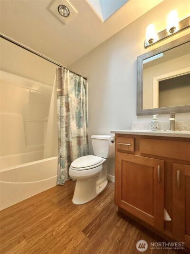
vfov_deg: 102.1
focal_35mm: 14
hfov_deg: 85.7
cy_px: 127
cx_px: 95
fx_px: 102
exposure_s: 1/60
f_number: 2.2
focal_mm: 2.22
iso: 200
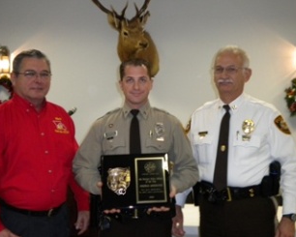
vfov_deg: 26.2
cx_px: 134
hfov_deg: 32.4
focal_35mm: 58
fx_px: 508
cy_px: 112
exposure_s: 1/30
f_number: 3.9
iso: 400
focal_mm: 9.3
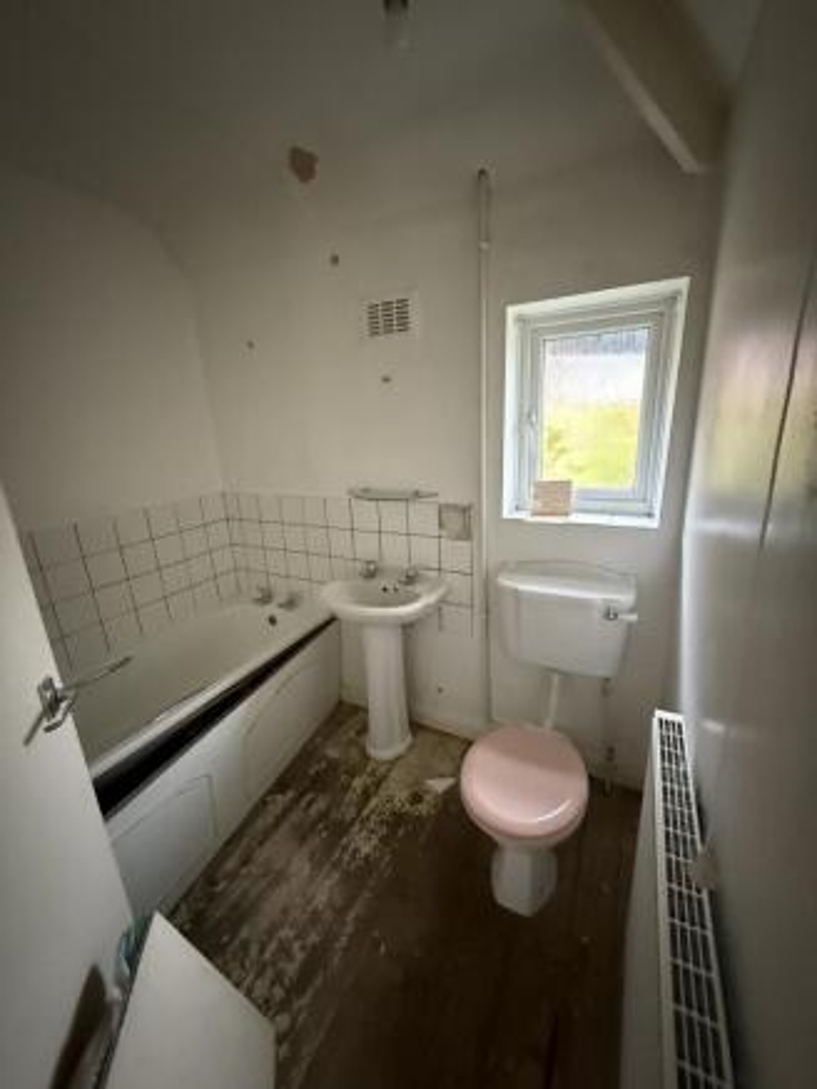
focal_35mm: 14
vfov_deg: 102.0
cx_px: 408
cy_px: 544
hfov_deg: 85.7
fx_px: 440
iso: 1250
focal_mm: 2.22
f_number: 2.2
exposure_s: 1/49
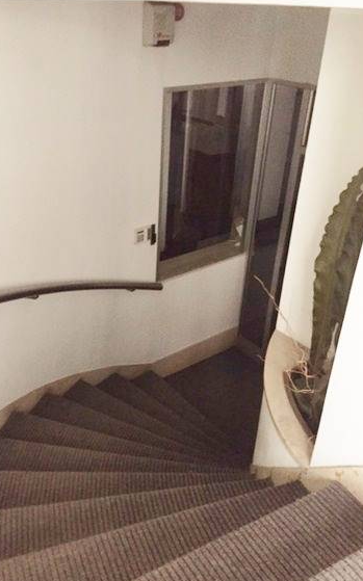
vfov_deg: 58.2
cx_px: 144
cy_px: 285
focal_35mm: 33
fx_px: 523
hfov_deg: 38.1
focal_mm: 4.15
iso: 640
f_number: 2.2
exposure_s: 1/15
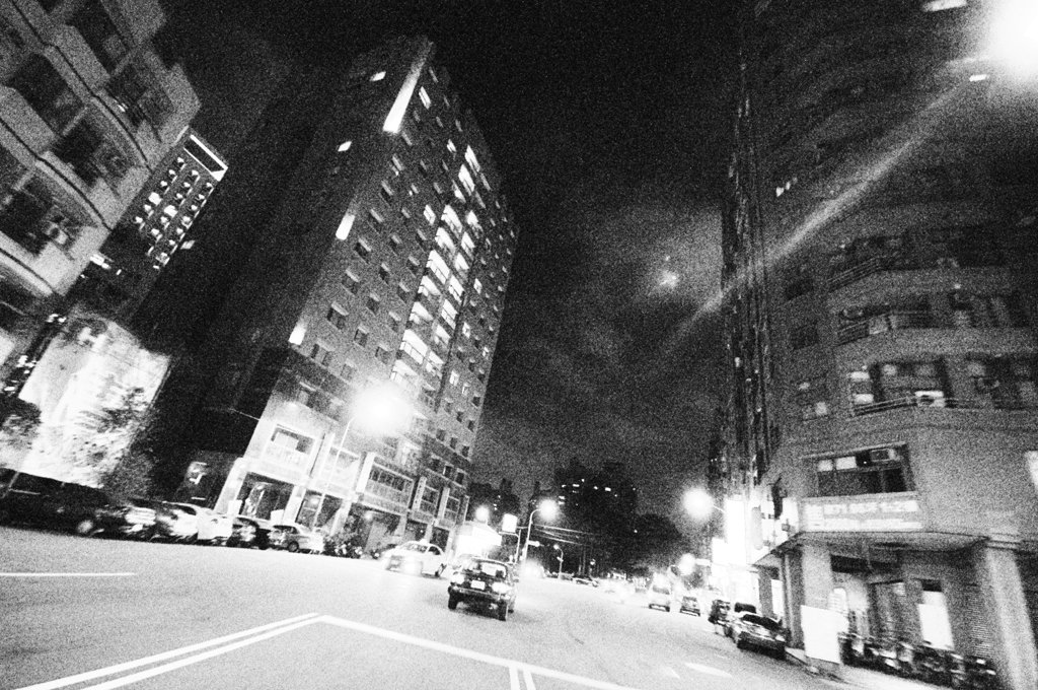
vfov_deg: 77.2
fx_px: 432
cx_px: 519
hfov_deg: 100.5
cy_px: 345
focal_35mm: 15
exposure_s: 1/50
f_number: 4
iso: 6400
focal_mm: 10
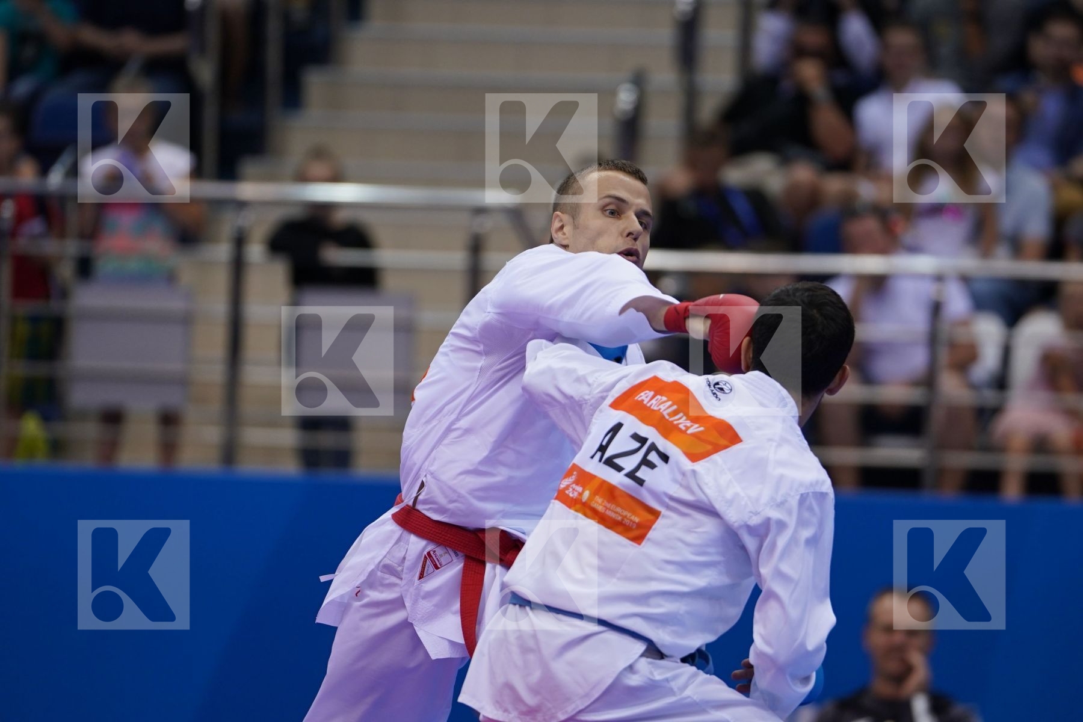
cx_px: 542
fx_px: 8934
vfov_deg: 4.6
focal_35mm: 297
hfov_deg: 6.9
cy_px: 361
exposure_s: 1/1000
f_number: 2.8
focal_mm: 198
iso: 800
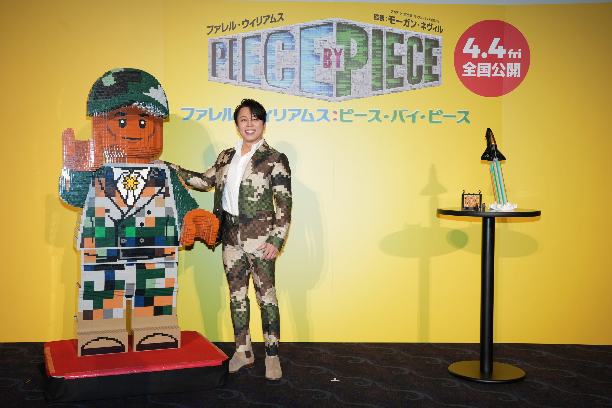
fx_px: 731
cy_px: 204
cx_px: 306
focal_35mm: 43
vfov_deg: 31.2
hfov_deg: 45.4
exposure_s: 1/125
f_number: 7.1
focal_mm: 43
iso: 1250
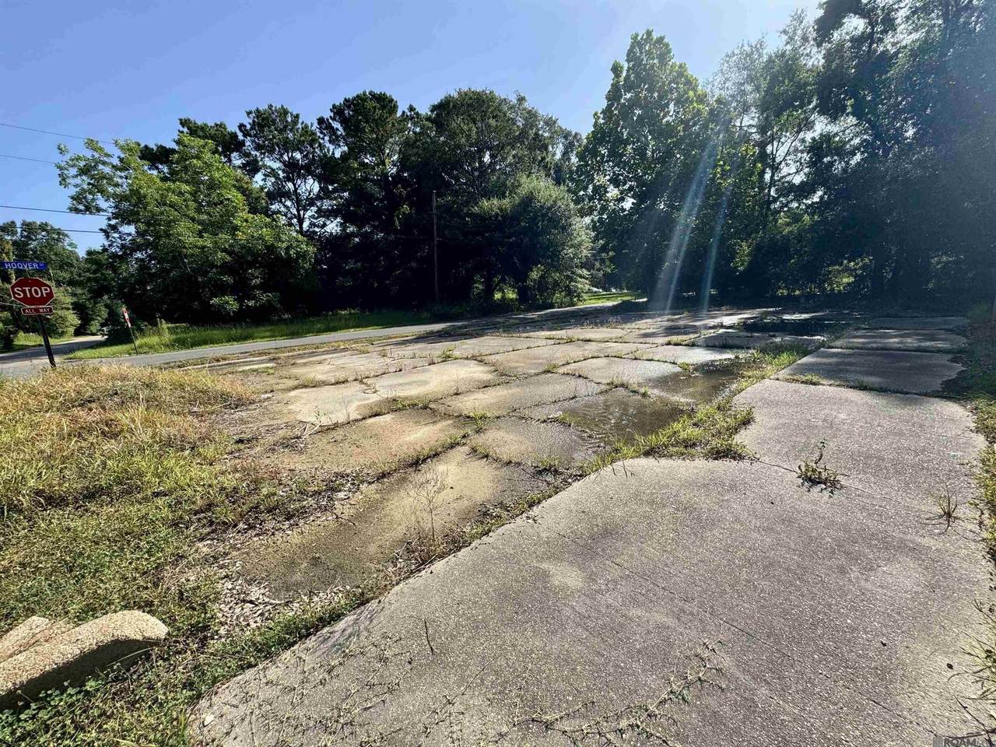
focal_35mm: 14
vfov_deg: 85.7
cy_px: 374
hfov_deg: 102.1
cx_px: 498
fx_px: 403
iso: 40
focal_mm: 2.22
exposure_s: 1/1477
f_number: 2.2
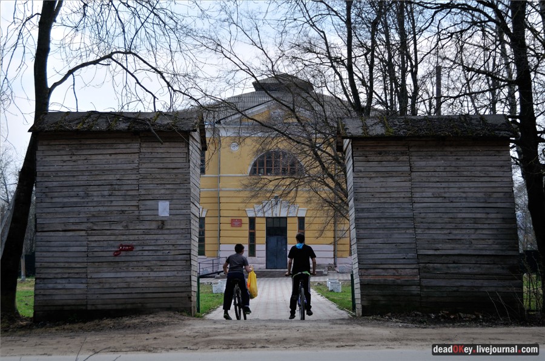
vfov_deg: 20.1
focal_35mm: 68
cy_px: 180
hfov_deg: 29.9
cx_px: 272
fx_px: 1020
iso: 320
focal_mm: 45
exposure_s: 1/1000
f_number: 5.6
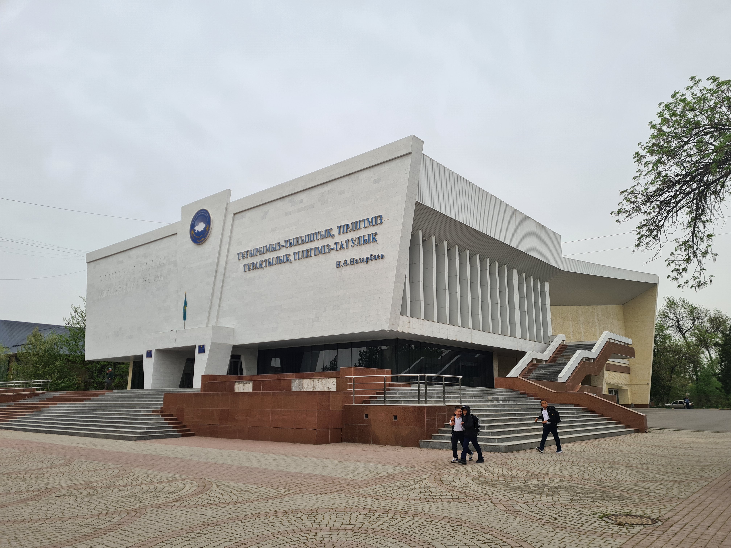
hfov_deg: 67.3
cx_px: 366
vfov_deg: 53.1
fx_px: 549
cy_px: 274
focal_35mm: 26
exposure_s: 1/790
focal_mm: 5.4
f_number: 1.8
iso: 50
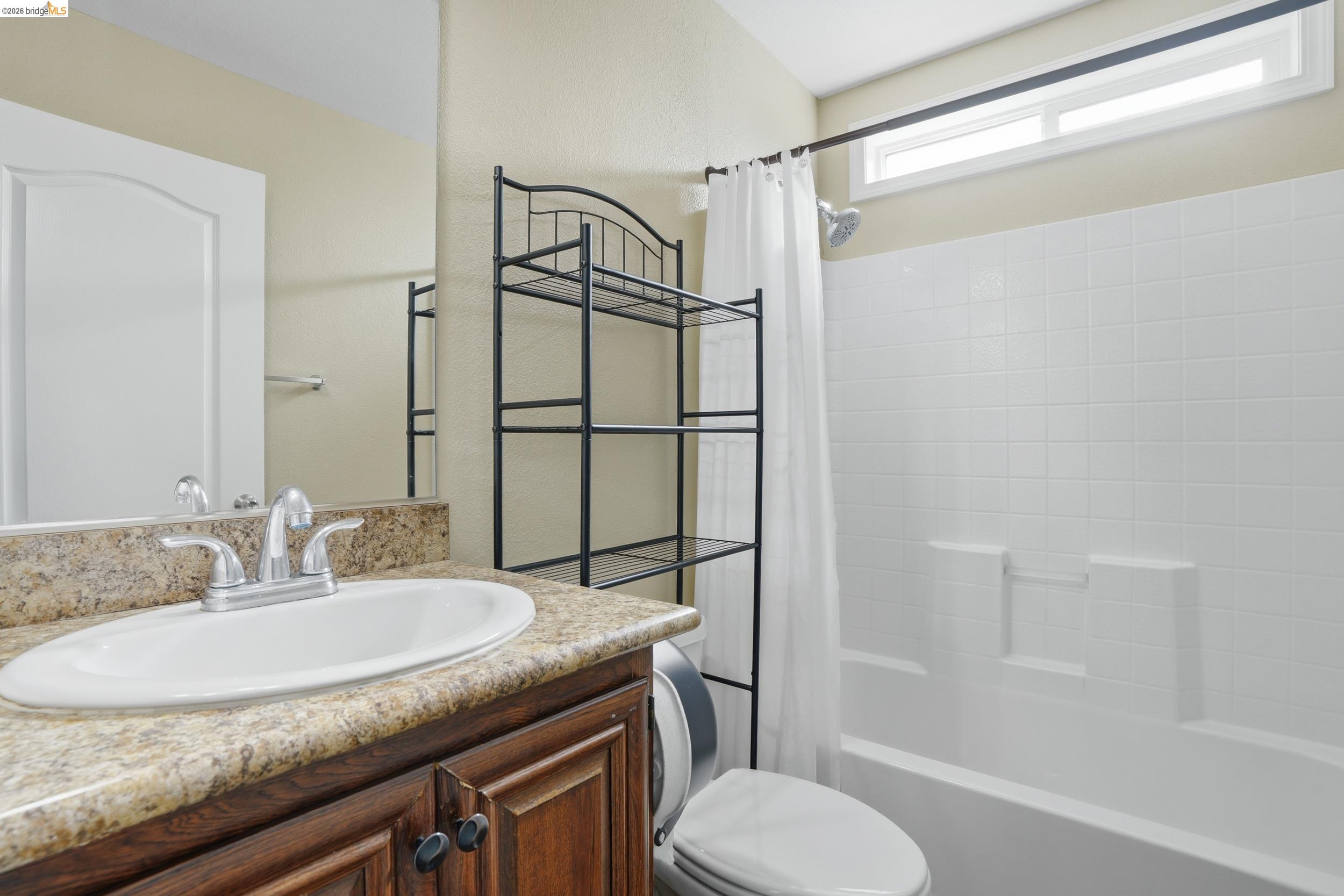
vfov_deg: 73.8
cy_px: 448
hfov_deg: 96.7
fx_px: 597
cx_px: 672
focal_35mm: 16
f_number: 9
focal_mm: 16
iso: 250
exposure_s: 1/160
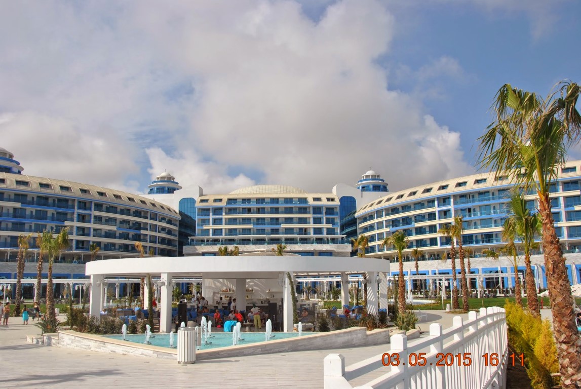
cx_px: 290
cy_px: 194
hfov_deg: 61.9
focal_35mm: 30
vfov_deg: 43.7
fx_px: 485
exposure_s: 1/320
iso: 100
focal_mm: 20
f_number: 9
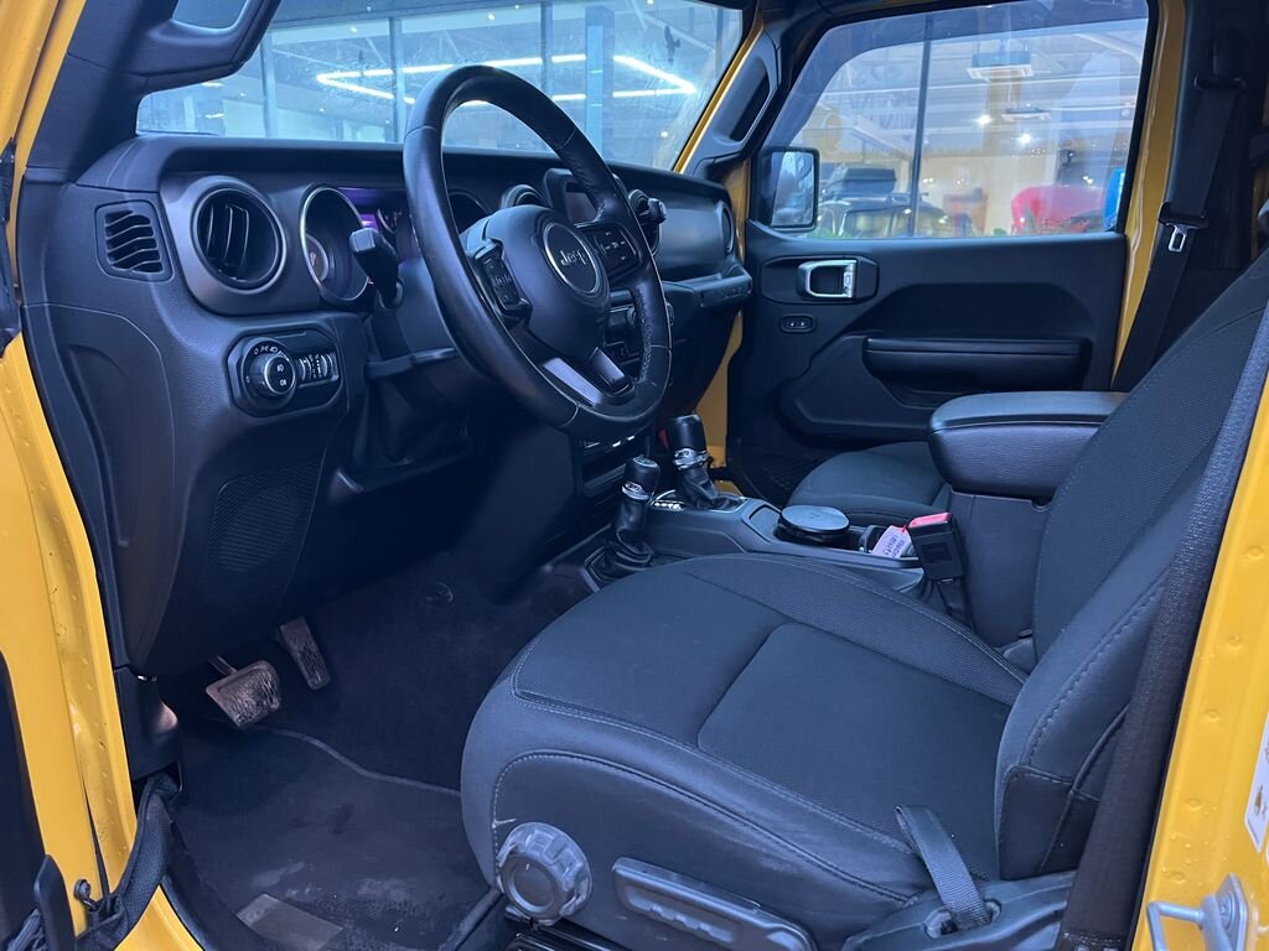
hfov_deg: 67.3
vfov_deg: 53.1
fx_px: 953
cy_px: 476
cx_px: 634
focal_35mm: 26
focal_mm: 5.1
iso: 500
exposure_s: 1/25
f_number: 1.6
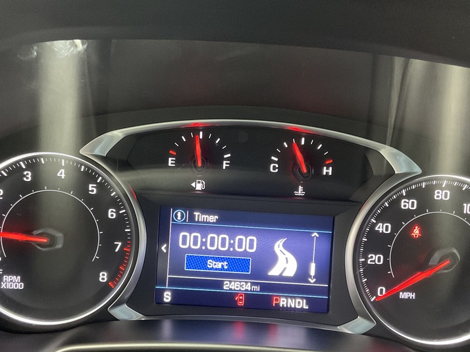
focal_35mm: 39
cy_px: 206
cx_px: 213
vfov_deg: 36.7
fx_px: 529
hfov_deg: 47.8
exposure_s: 1/30
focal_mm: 3
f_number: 1.8
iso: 400
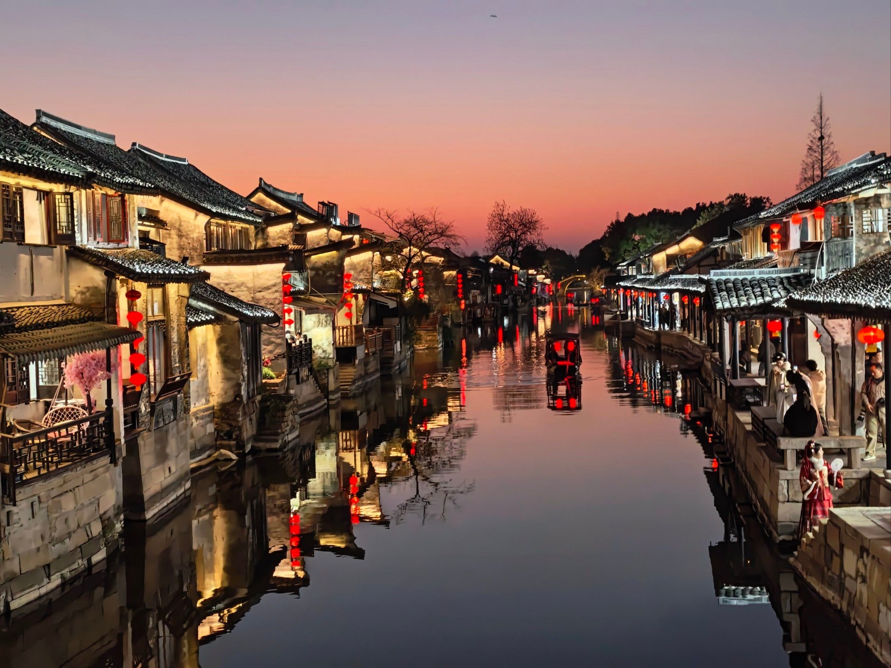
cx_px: 446
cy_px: 334
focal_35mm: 47
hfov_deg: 40.4
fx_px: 1209
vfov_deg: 30.9
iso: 1250
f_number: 1.44
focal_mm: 6.68
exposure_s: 1/50
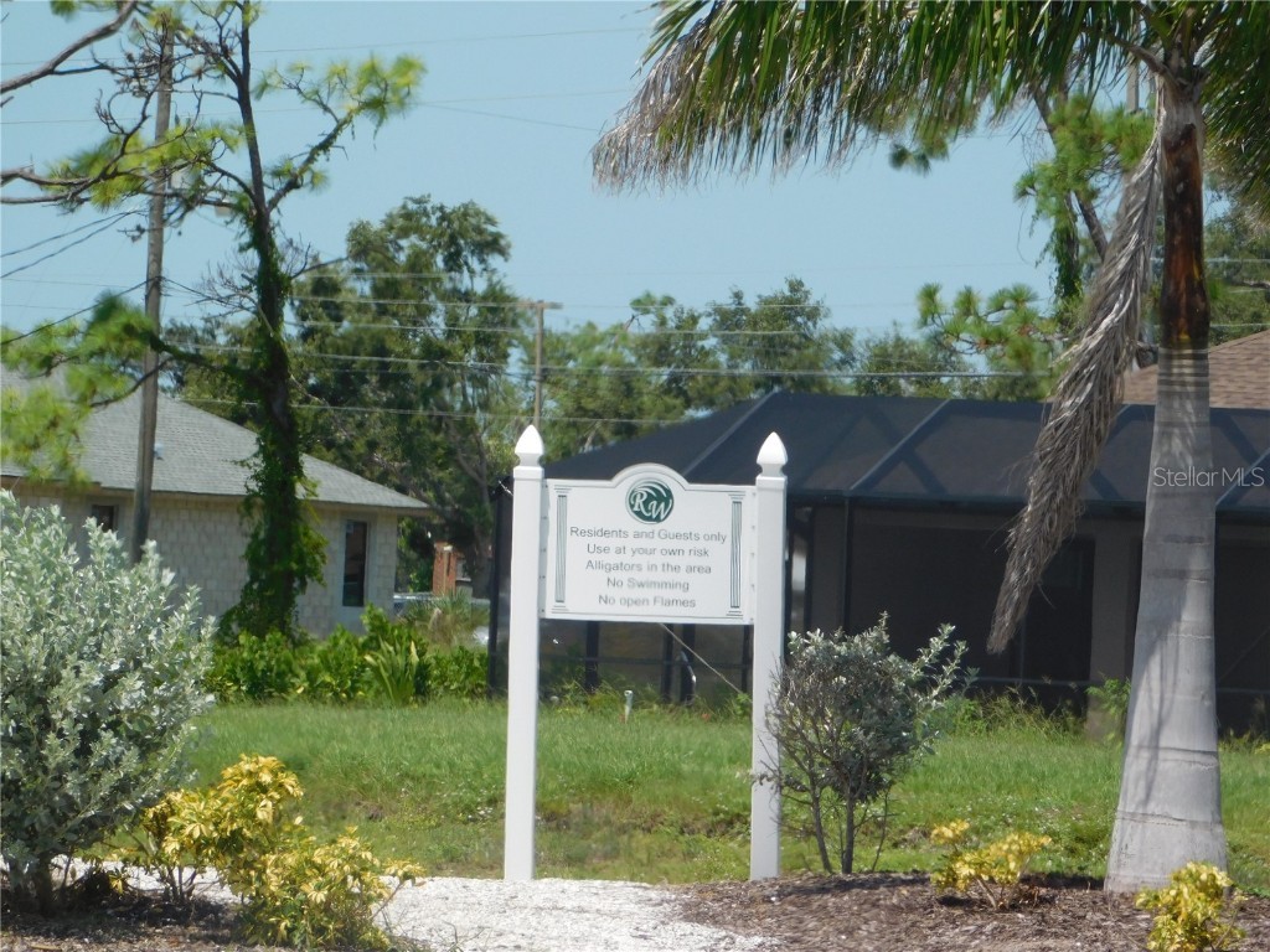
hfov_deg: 5.4
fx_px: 13538
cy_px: 476
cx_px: 635
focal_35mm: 369
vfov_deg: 4.0
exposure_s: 1/640
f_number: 5.8
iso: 125
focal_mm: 65.4
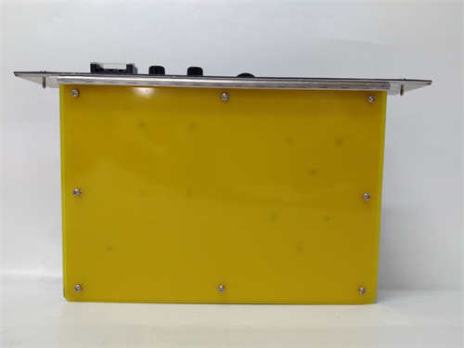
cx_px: 232
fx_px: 362
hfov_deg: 65.3
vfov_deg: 51.4
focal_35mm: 27
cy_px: 174
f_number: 2
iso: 211
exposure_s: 1/33
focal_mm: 3.79
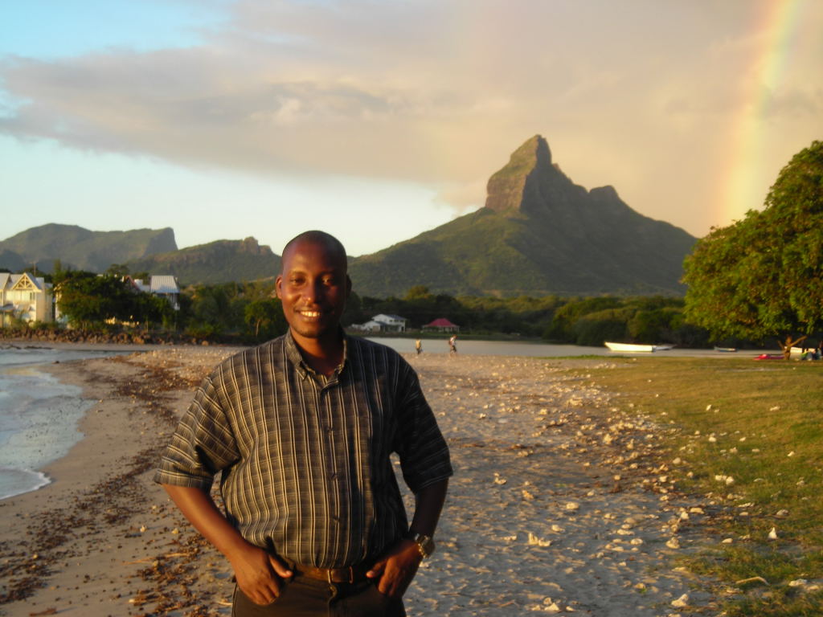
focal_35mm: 65
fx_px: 1545
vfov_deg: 22.6
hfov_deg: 29.8
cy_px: 308
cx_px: 412
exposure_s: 1/51.6
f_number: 3.9
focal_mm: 10.8
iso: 50
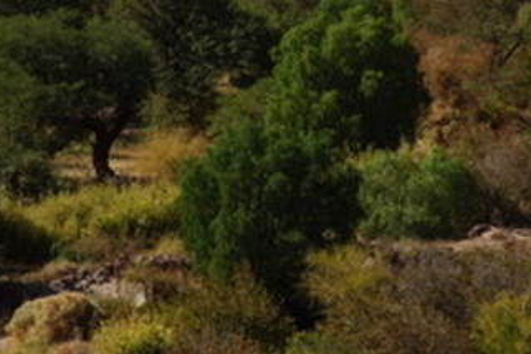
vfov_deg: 4.0
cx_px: 160
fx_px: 4926
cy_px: -481
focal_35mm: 334
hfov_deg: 6.2
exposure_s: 1/125
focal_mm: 45
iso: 100
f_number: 11
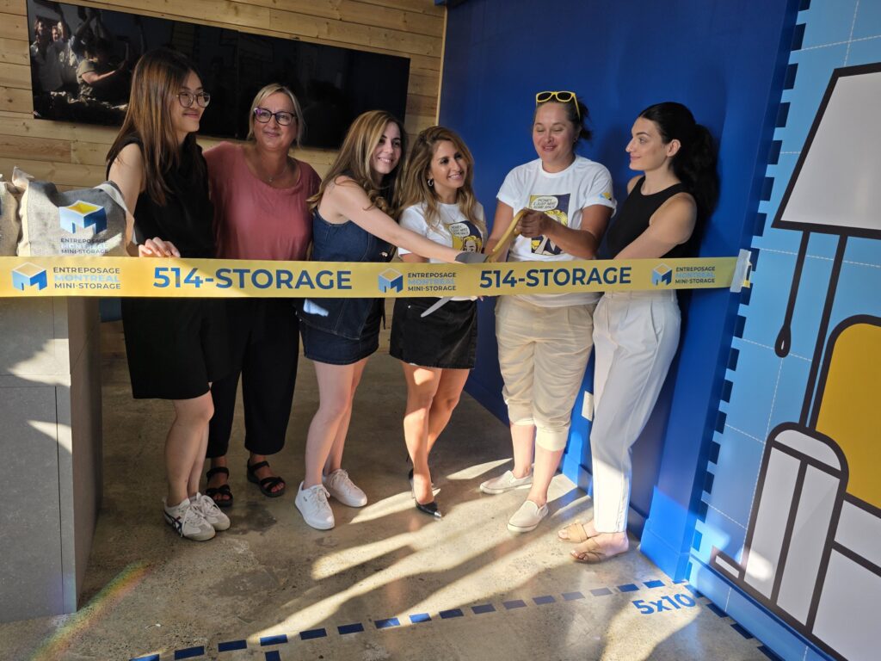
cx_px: 440
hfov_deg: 73.9
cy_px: 330
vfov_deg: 58.9
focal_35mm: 23
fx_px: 585
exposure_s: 1/180
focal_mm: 6.3
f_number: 1.7
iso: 32
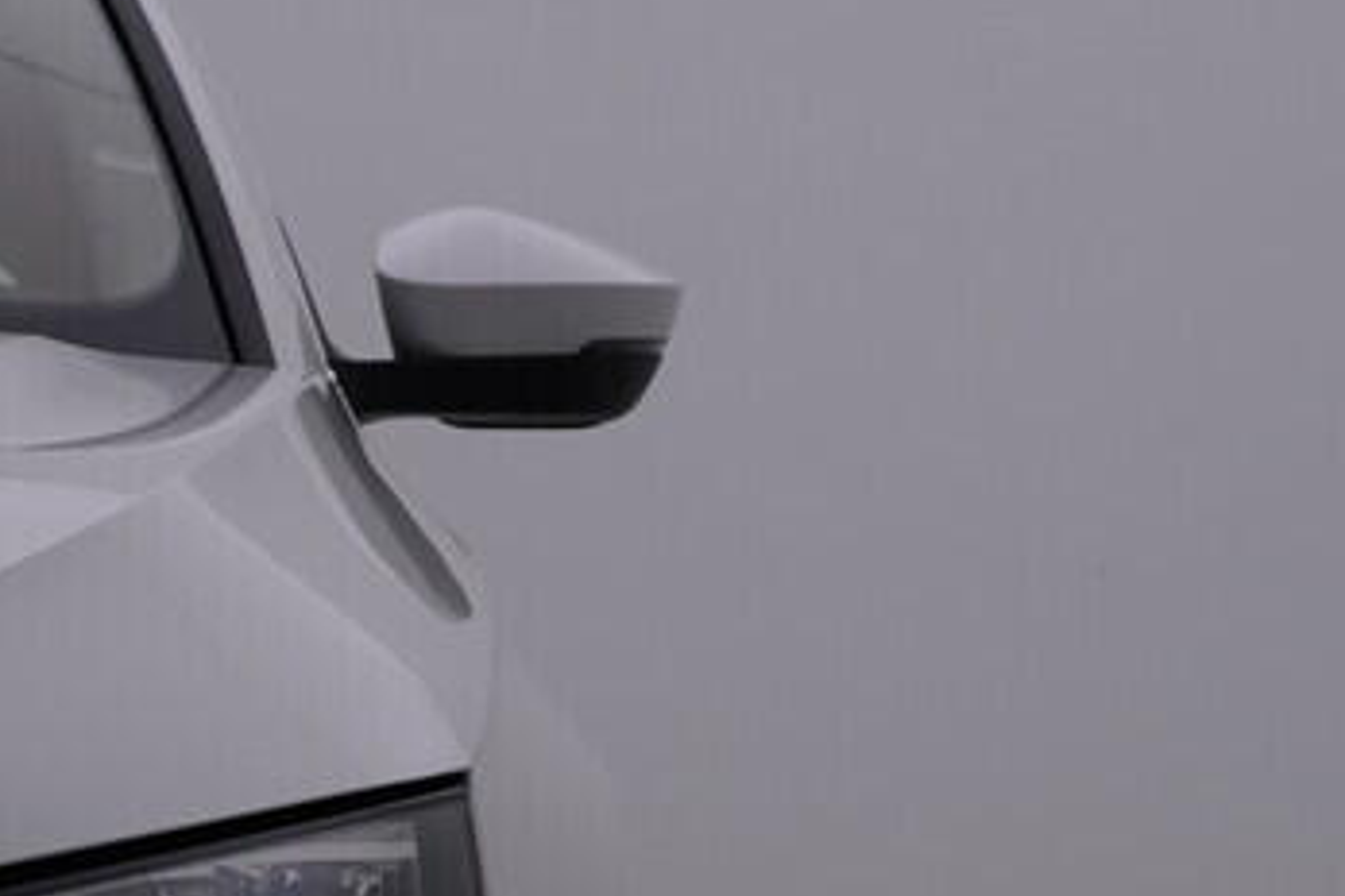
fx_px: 3960
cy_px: 1226
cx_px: 672
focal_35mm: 106
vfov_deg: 12.4
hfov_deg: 19.3
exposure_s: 1/160
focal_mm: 24
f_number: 5.6
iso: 125
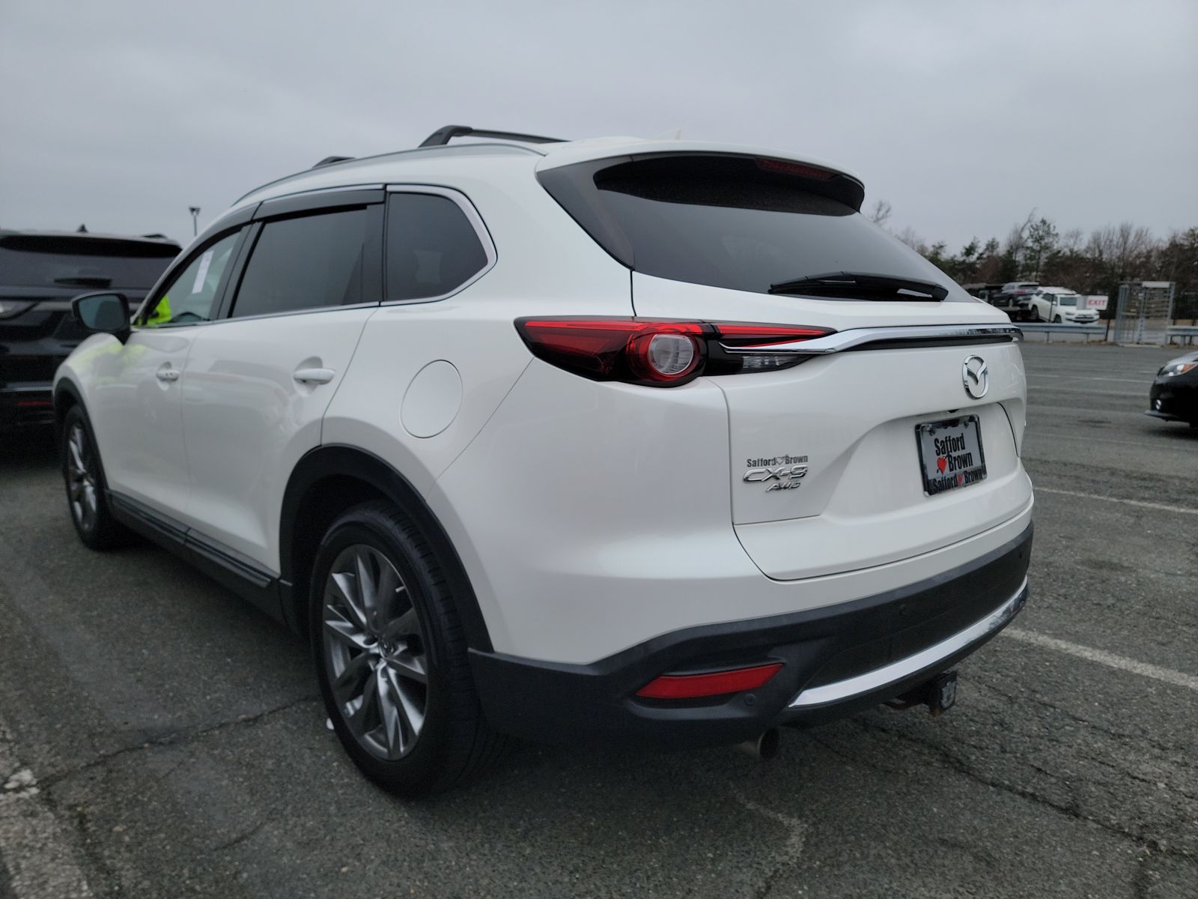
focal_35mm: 24
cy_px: 450
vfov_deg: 56.8
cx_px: 599
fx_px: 831
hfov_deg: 71.6
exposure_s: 1/393
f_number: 1.8
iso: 50
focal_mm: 6.7
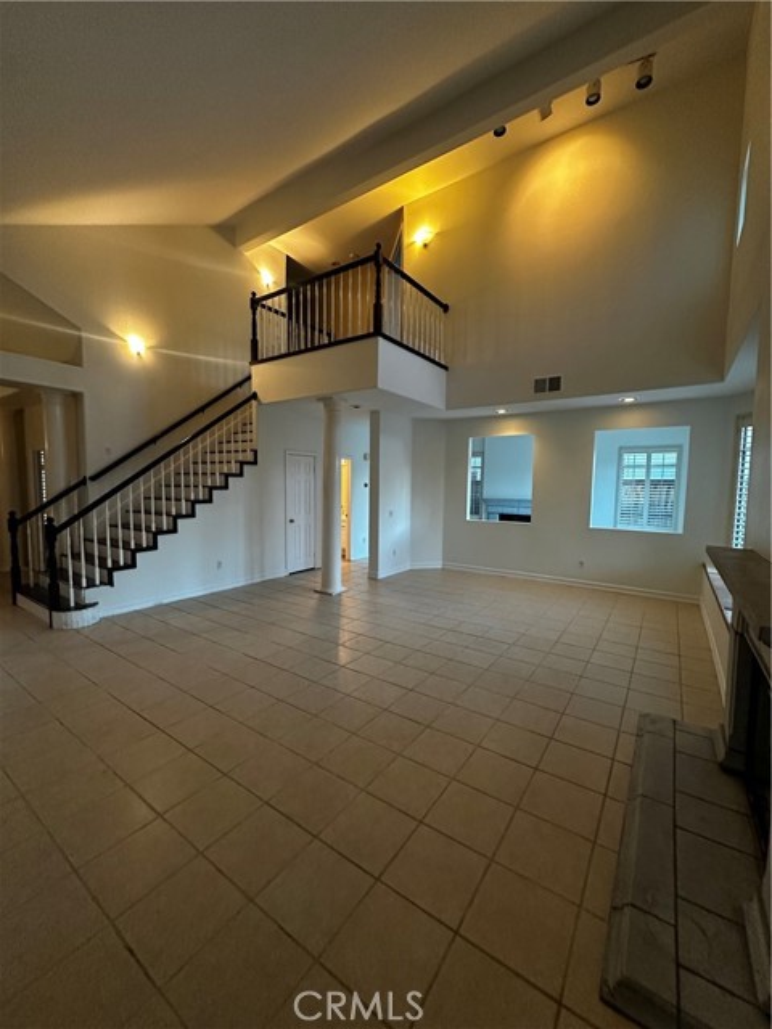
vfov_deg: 102.1
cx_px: 386
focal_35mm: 14
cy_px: 514
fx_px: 416
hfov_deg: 85.7
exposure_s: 1/60
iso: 500
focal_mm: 2.22
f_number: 2.2
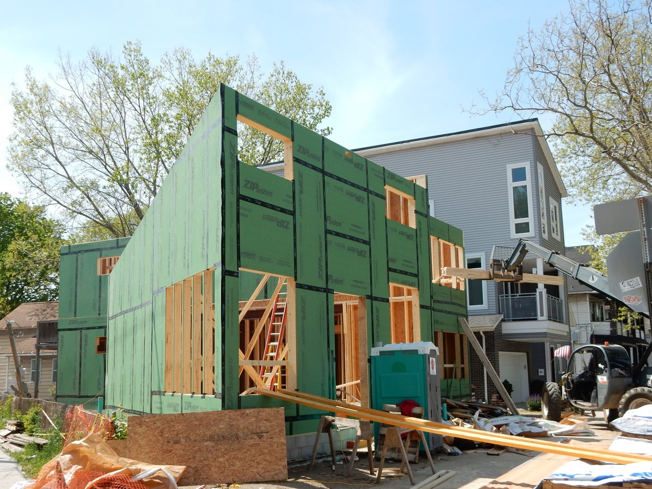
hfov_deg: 43.9
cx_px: 326
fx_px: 810
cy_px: 244
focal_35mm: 43
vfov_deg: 33.6
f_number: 4.2
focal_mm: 7.6
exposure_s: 1/640
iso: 125
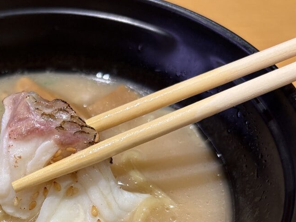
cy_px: 184
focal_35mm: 48
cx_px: 45
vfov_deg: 29.4
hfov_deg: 37.7
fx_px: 411
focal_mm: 5.96
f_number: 1.6
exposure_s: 1/100
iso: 80
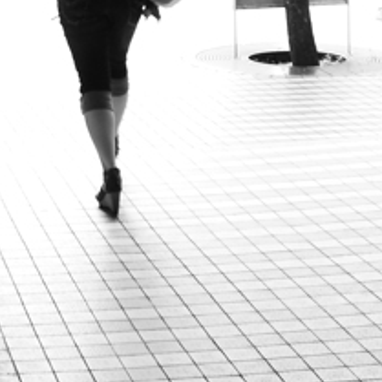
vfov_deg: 14.9
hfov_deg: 14.7
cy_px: -95
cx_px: -157
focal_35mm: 112
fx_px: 1398
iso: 220
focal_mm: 18
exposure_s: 1/30
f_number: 5.6
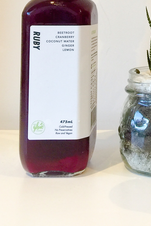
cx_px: 169
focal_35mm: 64
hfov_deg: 20.2
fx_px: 403
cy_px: -2
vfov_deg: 29.3
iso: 64
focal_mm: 4.15
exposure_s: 1/33
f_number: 2.2
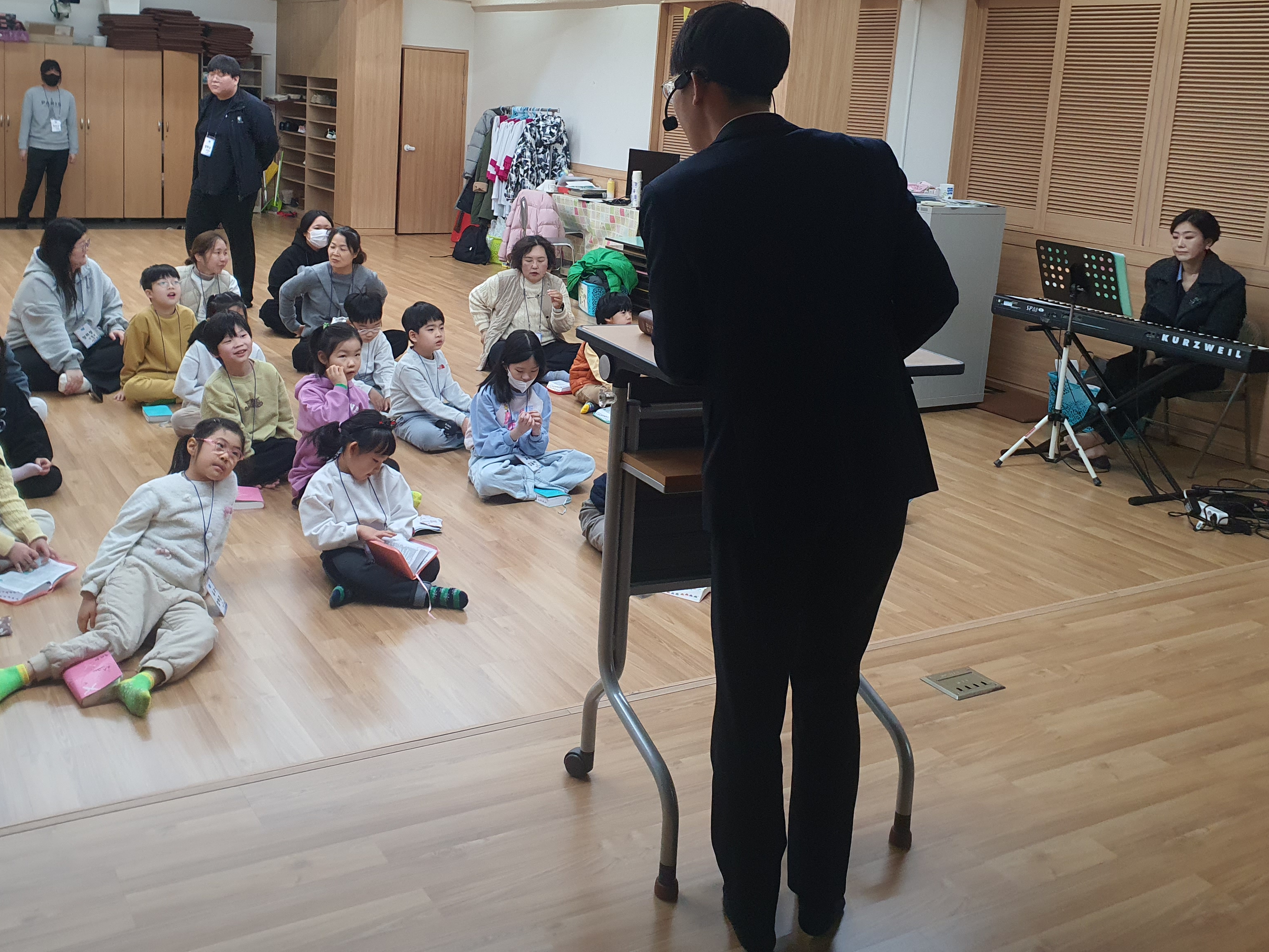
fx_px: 1246
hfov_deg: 53.7
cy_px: 330
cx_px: 524
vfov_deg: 41.3
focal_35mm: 34
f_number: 2.4
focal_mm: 4.3
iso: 200
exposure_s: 1/120
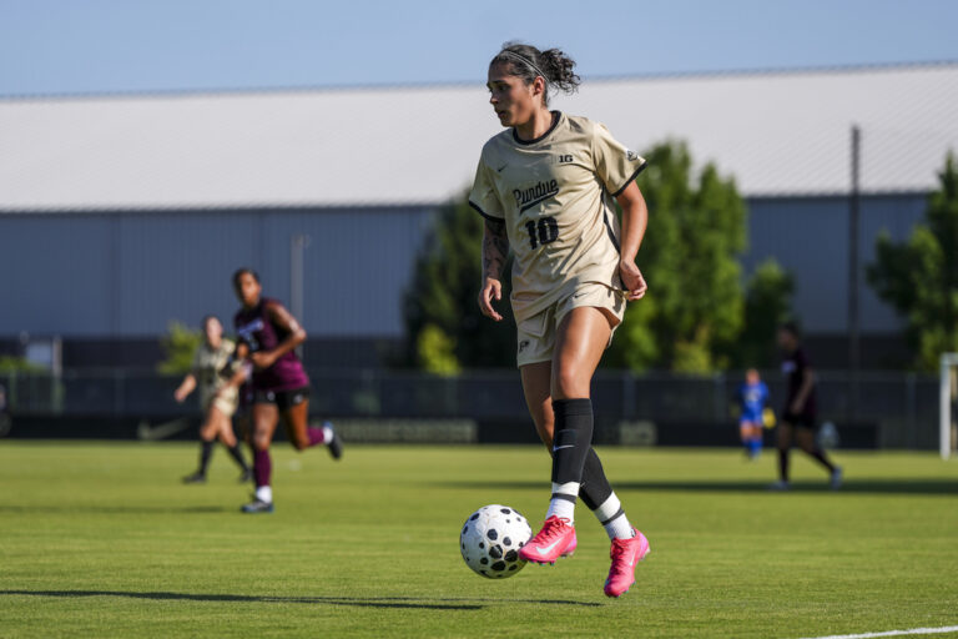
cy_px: 320
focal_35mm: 137
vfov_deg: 10.0
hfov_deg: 15.0
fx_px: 3645
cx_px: 479
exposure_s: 1/2500
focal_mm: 137
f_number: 2.8
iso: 80
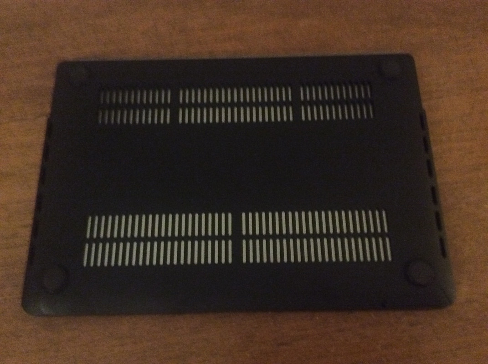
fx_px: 450
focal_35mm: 32
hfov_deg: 56.9
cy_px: 182
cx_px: 244
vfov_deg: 44.1
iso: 800
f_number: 2.4
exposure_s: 1/17
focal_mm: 3.3
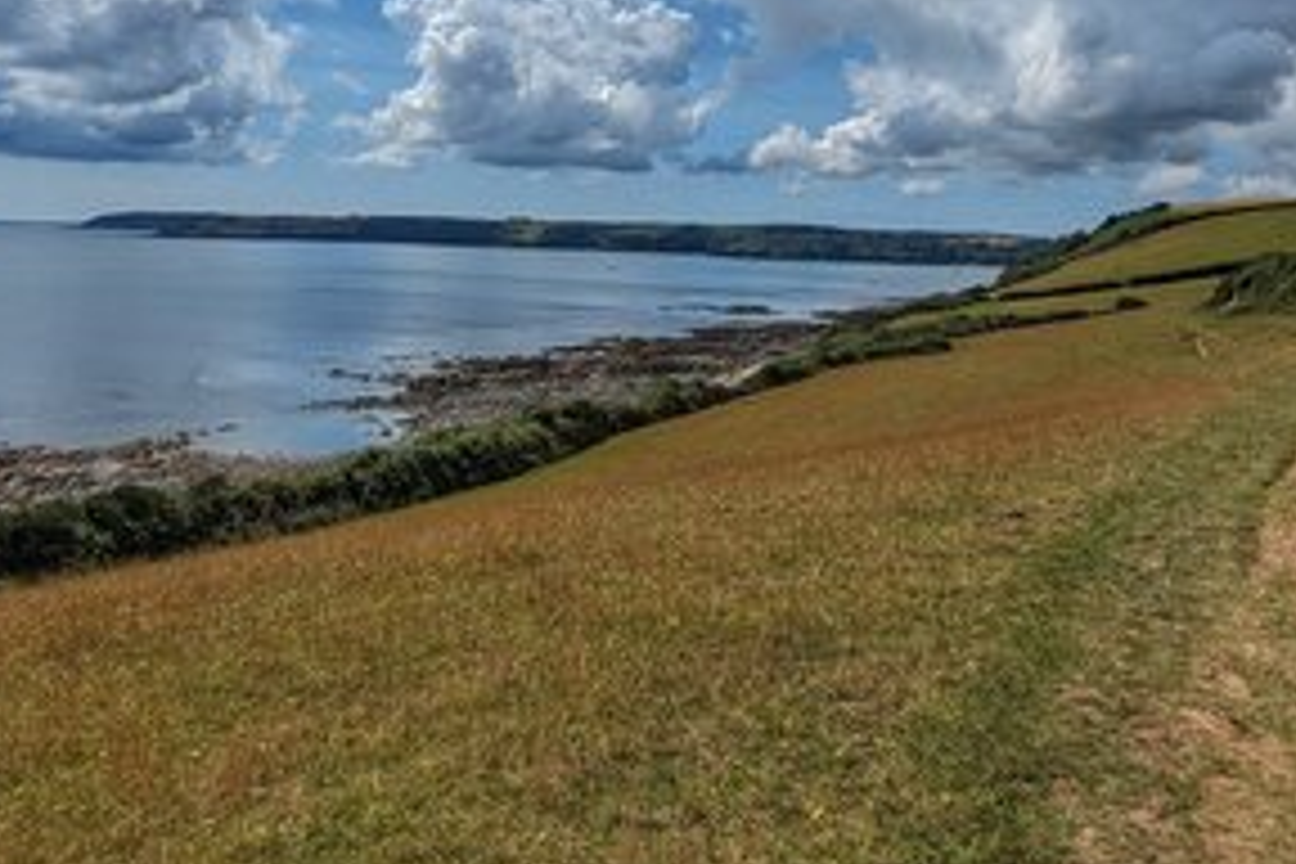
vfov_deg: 40.5
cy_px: 169
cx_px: 711
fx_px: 1116
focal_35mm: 31
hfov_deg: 60.2
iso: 51
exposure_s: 1/4310
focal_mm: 2.35
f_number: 2.2
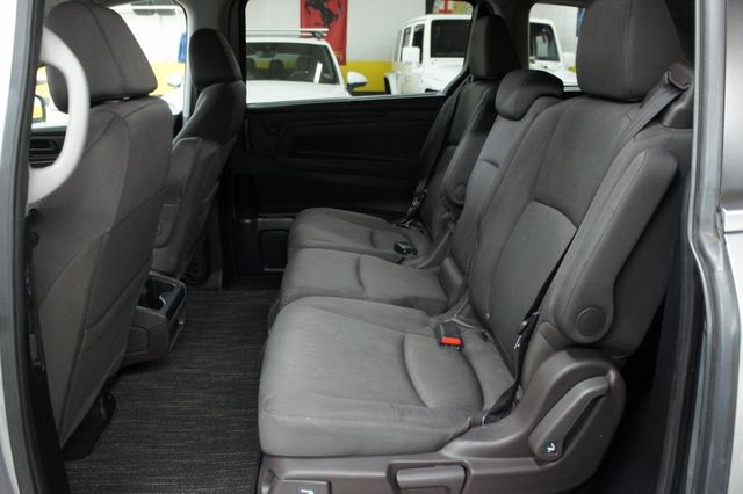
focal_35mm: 27
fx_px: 557
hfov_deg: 67.4
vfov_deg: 47.9
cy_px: 247
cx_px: 372
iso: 1600
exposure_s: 1/30
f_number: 3.5
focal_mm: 18
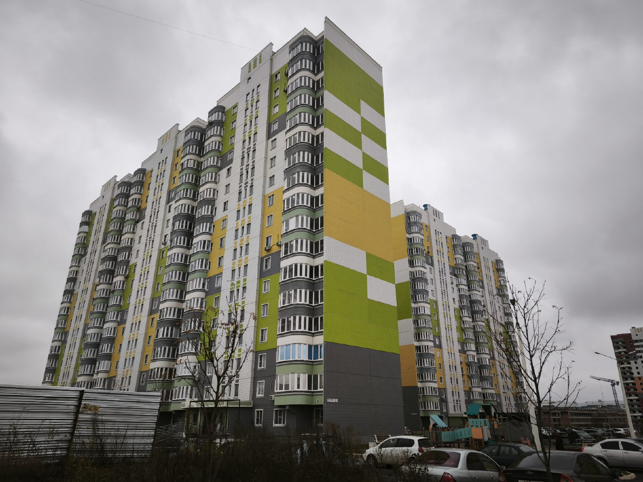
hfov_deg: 73.9
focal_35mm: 23
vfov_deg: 58.9
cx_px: 322
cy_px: 241
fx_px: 427
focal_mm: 5.35
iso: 80
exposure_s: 1/641
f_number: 1.7
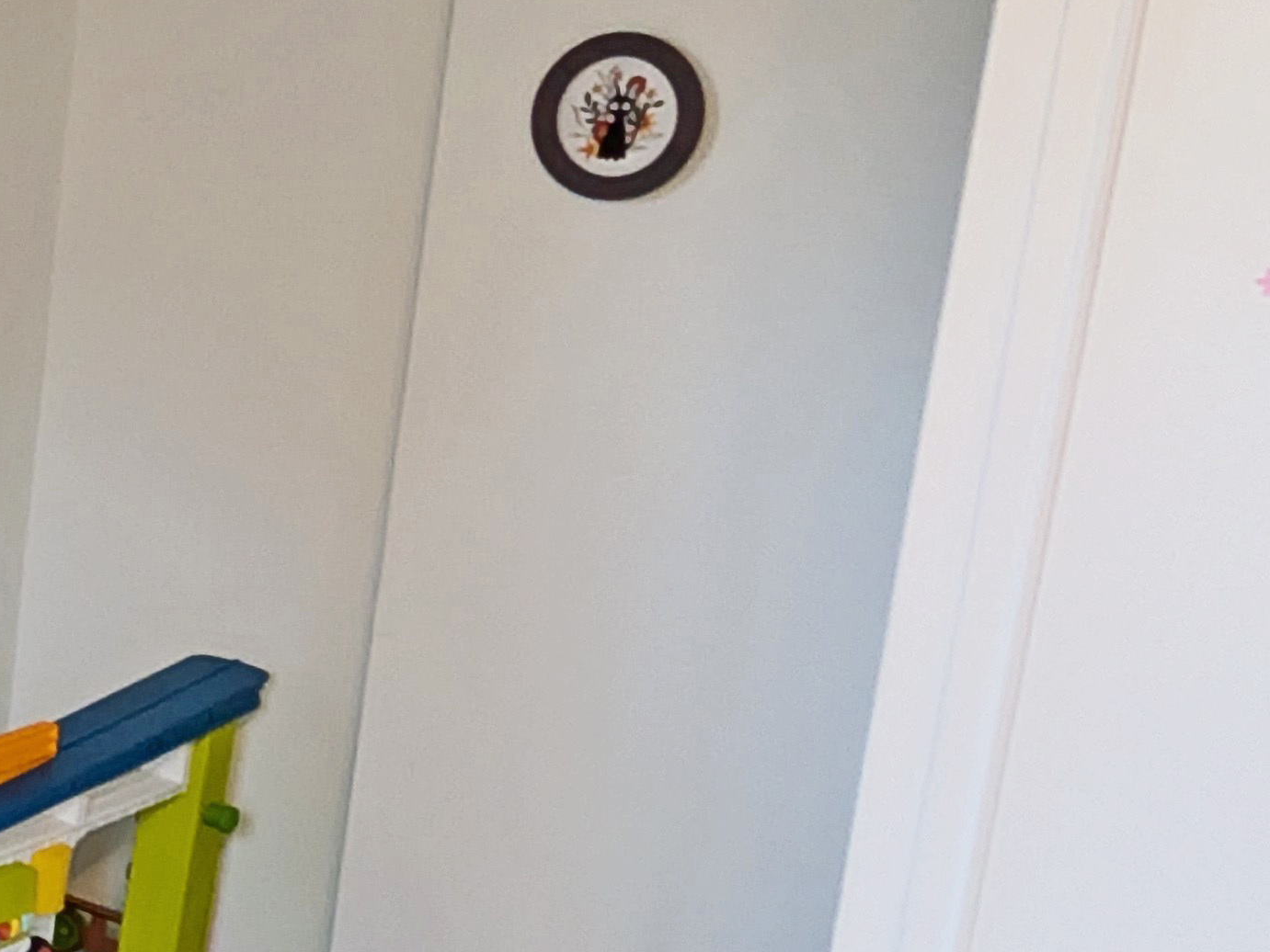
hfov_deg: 22.6
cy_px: 621
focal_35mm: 71
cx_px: -613
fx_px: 2605
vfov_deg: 20.7
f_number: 1.7
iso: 80
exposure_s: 1/119
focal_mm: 2.02
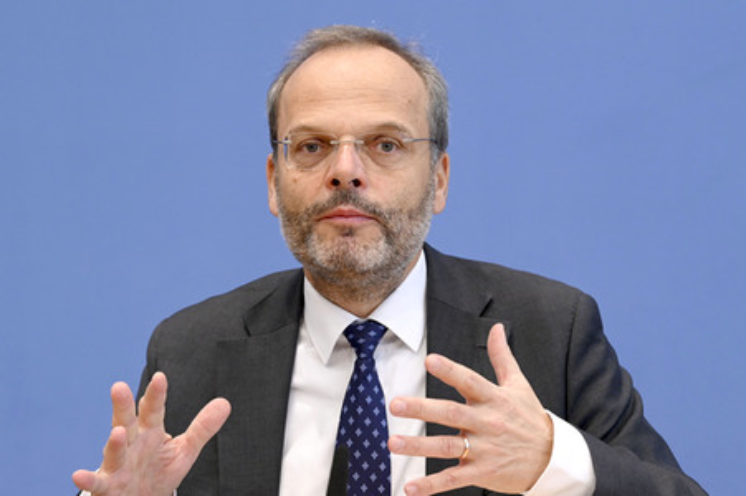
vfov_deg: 12.4
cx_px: 373
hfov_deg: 18.6
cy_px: 248
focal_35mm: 110
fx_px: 2278
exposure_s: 1/500
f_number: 5.6
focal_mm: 110
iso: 3200
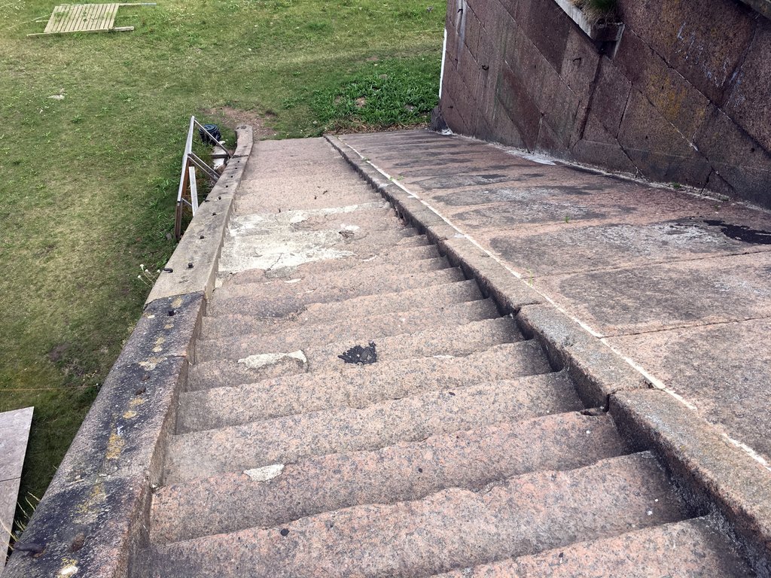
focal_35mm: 29
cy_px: 289
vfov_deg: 48.2
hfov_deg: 61.7
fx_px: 646
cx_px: 386
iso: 25
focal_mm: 4.15
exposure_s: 1/693
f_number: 2.2
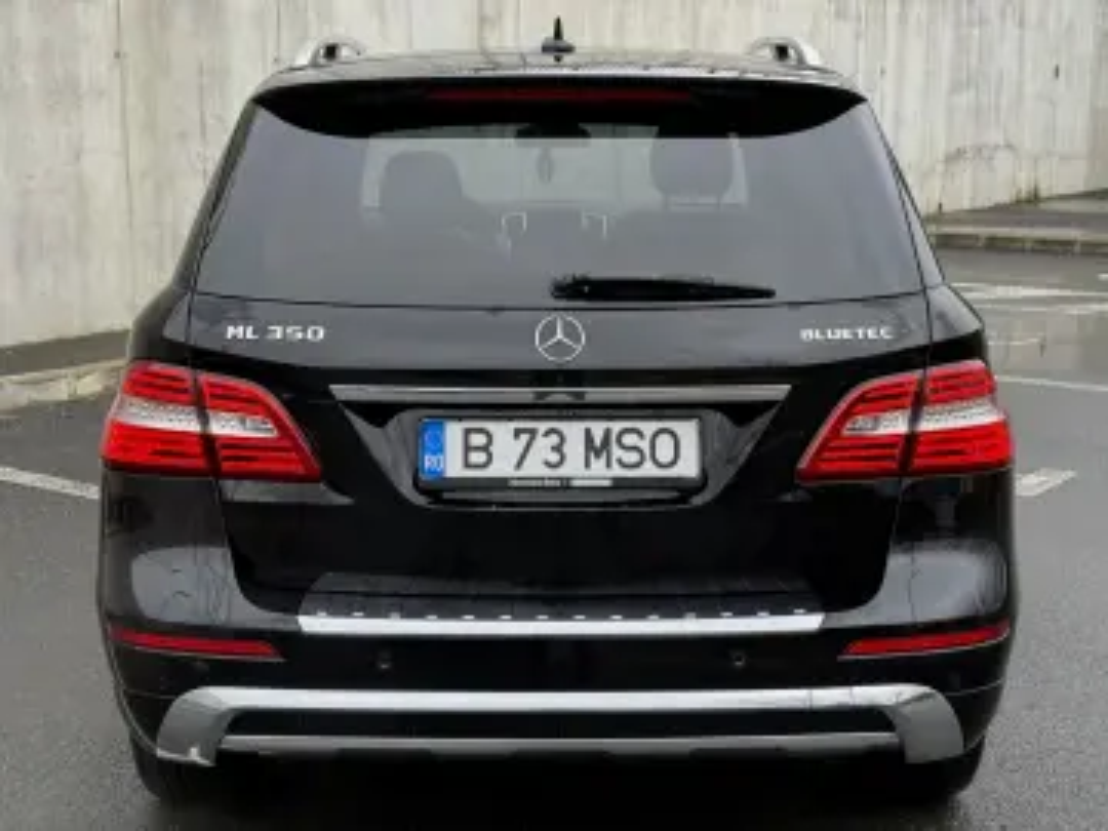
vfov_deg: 30.3
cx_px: 554
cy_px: 416
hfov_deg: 39.7
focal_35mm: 48
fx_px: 1536
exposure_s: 1/336
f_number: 1.78
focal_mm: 6.76
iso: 64
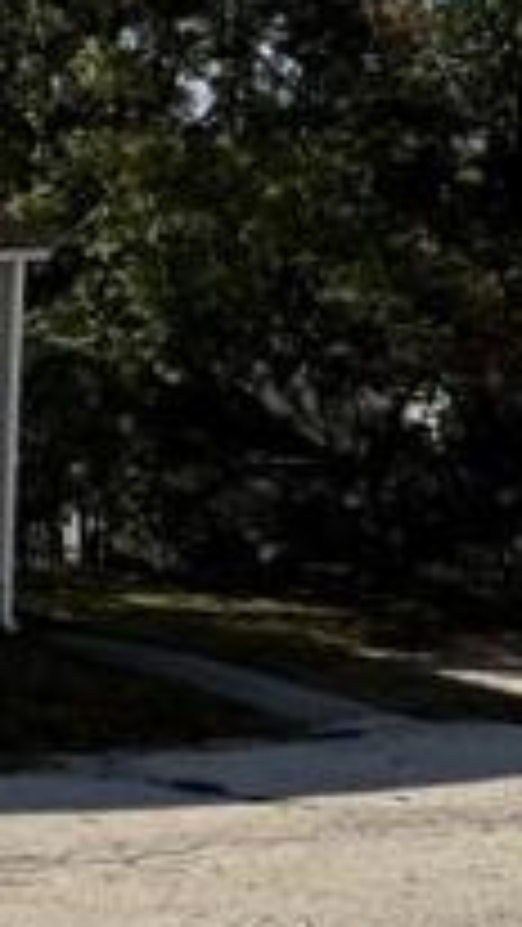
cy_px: 662
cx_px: -576
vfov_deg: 17.5
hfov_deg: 9.2
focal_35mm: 122
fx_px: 3000
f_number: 1.78
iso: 80
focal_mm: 6.76
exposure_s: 1/4950
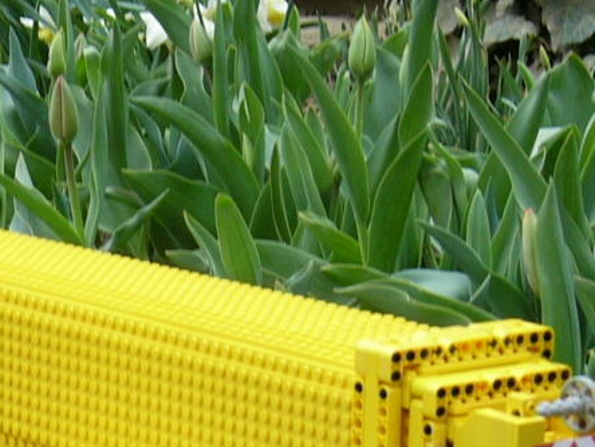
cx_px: 31
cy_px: 603
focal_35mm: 202
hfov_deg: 9.7
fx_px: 3472
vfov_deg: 7.3
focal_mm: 11.6
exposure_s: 1/100
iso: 50
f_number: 4
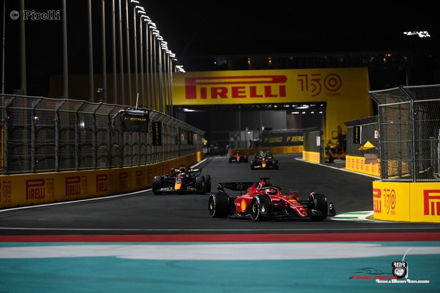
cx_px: 220
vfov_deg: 6.5
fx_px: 2566
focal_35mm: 210
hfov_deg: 9.8
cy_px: 146
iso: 4000
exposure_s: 1/1000
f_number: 5
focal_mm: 210
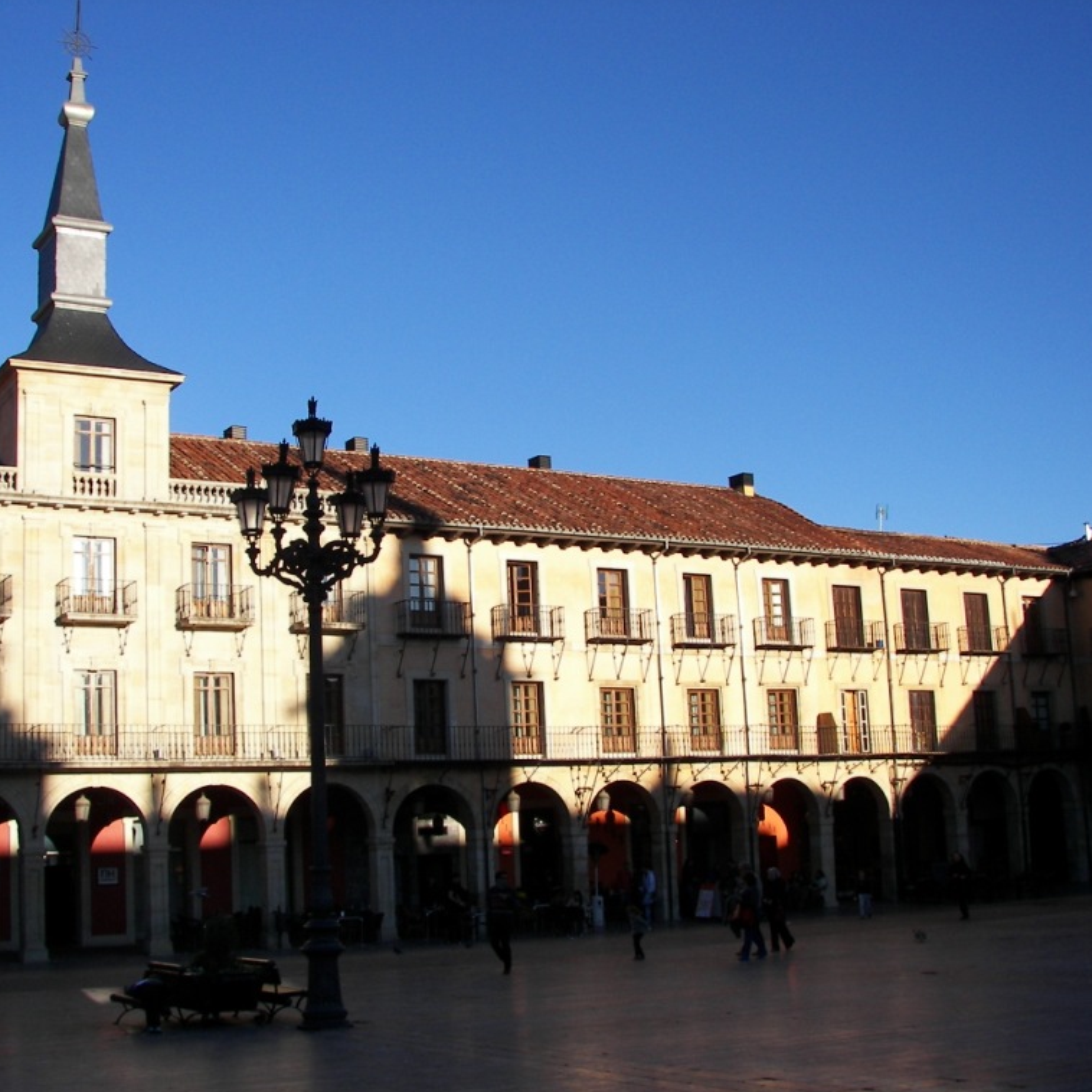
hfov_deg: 39.1
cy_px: 547
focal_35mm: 43
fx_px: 1535
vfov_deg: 39.2
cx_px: 461
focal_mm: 6
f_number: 2.8
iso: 50
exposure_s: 1/800
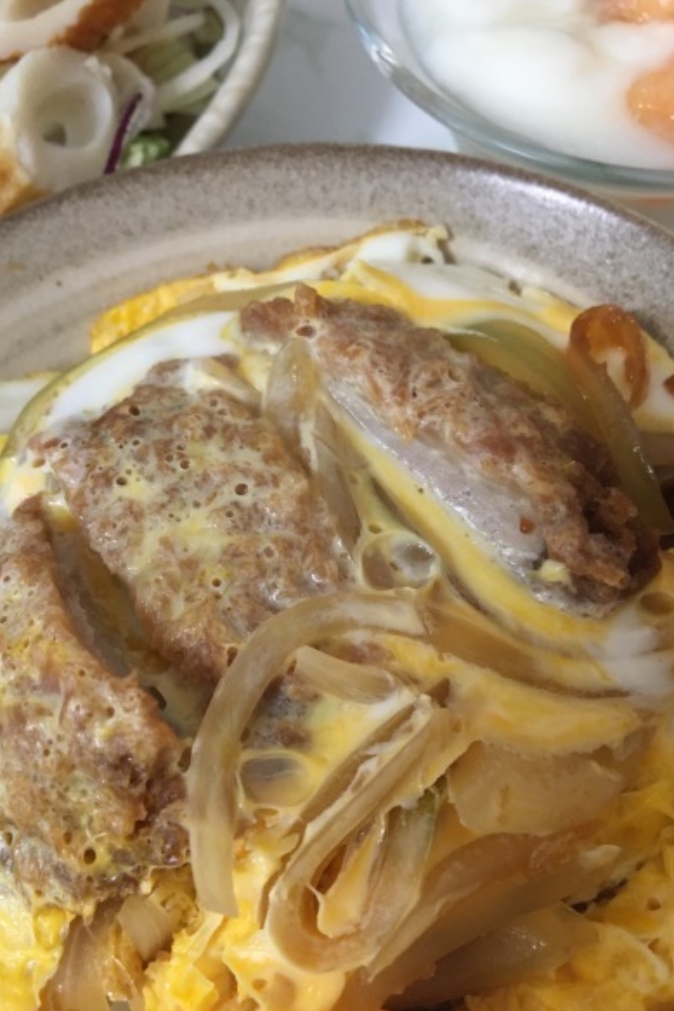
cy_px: 502
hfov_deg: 42.3
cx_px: 331
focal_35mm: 31
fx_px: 871
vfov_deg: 60.3
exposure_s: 1/30
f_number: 2.2
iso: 160
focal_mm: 4.15
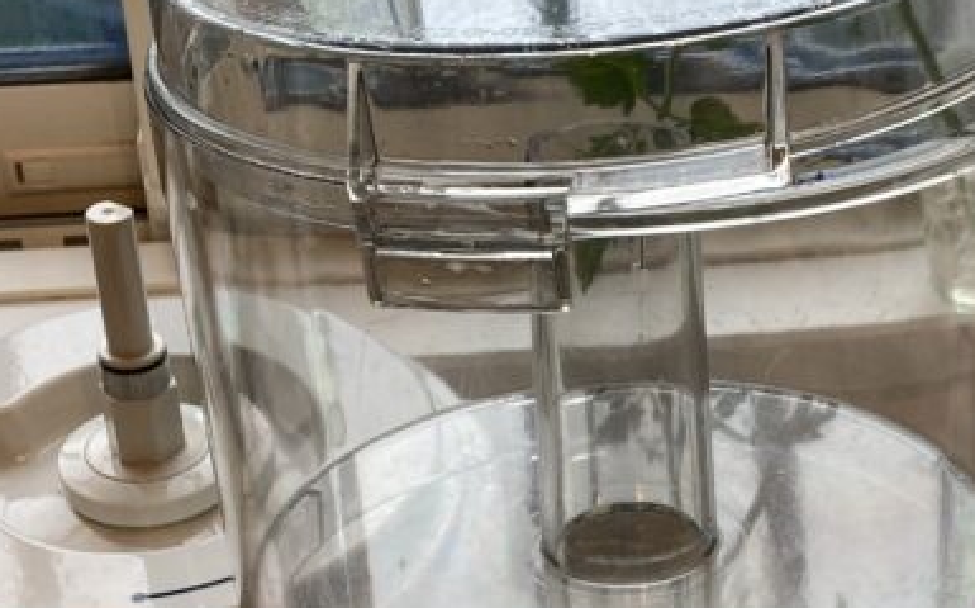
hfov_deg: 26.0
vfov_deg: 16.4
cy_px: 474
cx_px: 674
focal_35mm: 79
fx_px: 2098
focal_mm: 3.99
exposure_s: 1/120
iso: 40
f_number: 1.8
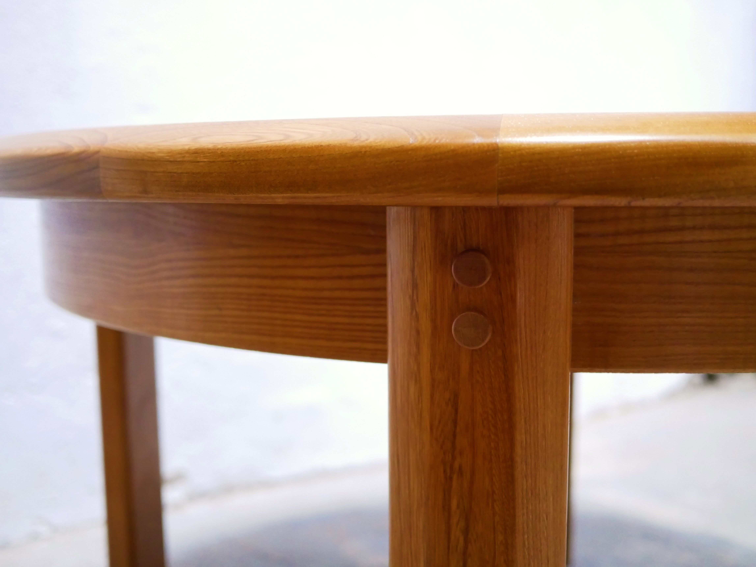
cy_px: 284
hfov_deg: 46.8
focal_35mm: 40
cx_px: 378
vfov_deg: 36.0
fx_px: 874
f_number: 1.7
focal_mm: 20
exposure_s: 1/60
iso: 2500
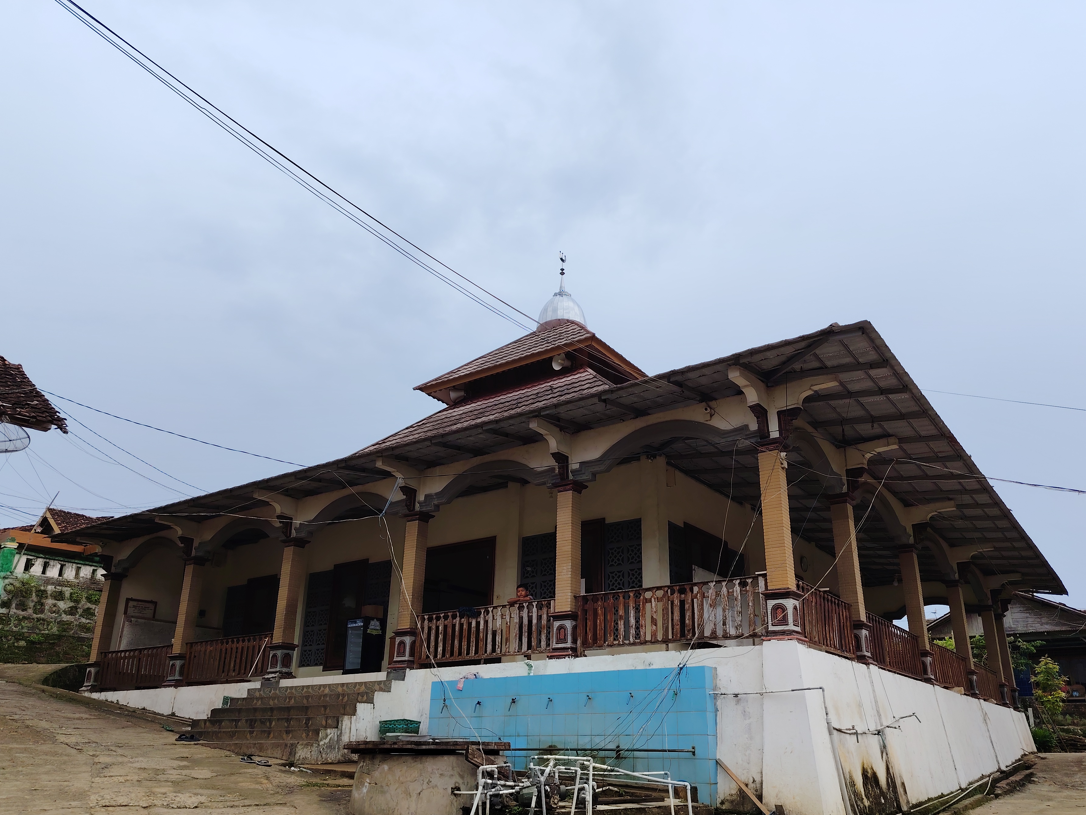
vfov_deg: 51.3
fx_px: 847
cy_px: 452
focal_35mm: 27
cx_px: 571
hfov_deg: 65.3
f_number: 1.75
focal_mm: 5.25
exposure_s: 1/900
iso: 272
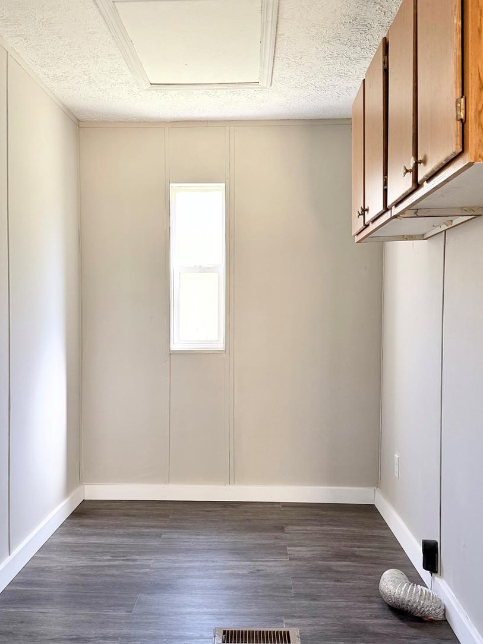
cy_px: 329
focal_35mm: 34
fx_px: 633
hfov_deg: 41.8
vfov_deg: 54.0
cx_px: 223
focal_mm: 6.76
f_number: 1.78
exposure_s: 1/80
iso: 200
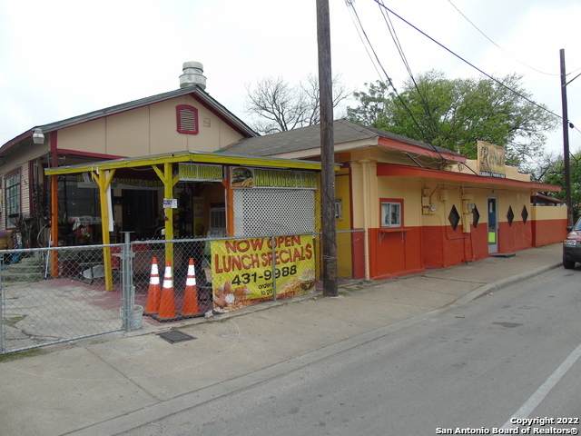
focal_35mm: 25
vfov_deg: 54.9
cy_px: 218
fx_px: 420
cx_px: 290
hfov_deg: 69.4
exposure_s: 1/250
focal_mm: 4.4
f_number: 3.4
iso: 80
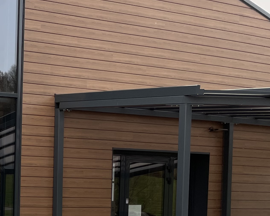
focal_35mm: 81
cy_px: 257
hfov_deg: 19.9
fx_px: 647
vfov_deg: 18.0
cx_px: -151
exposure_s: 1/355
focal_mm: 4.2
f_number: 1.6
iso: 32
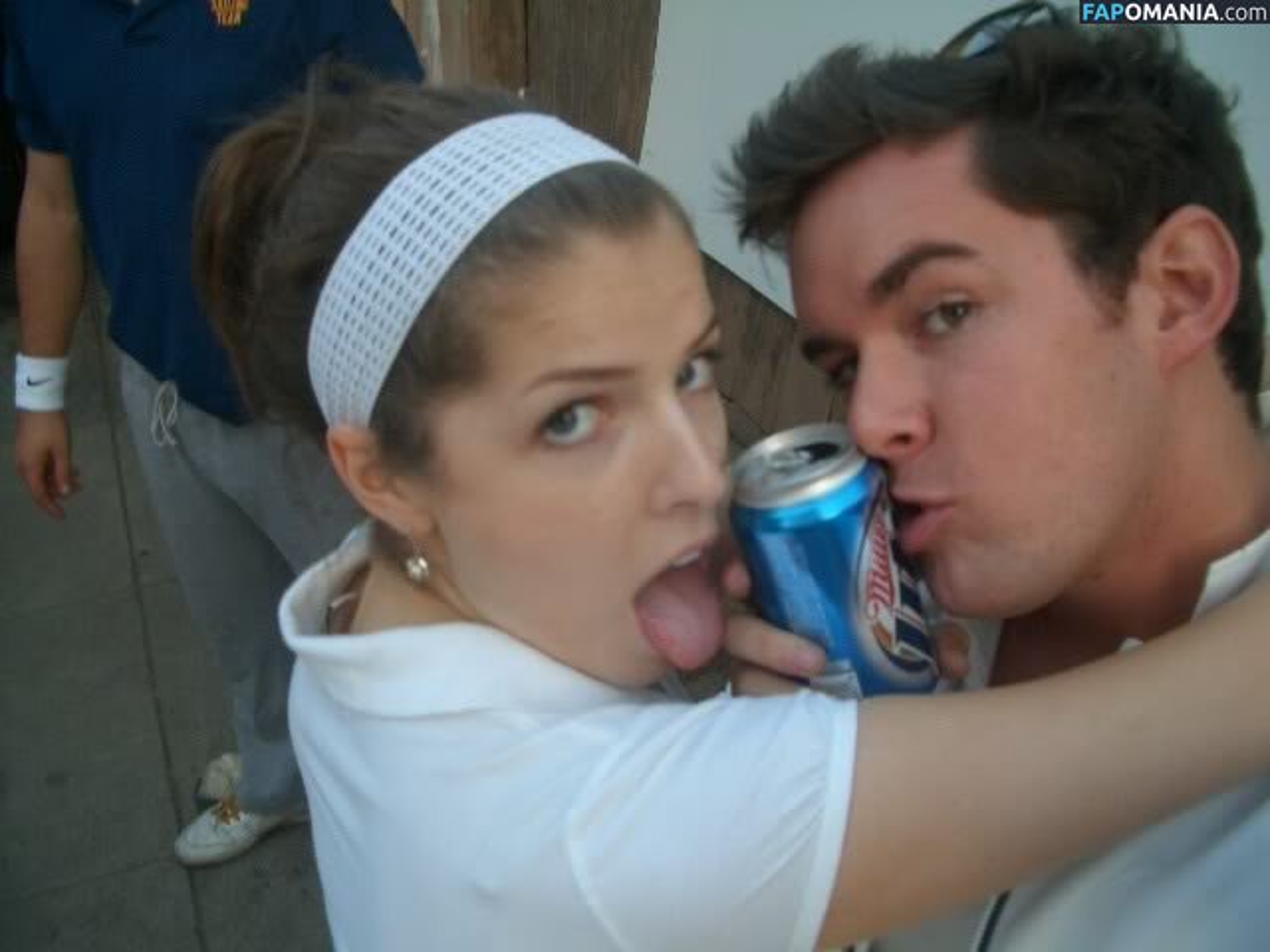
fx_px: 1284
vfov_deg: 40.7
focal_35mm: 35
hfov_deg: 52.6
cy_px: 476
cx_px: 635
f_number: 2.6
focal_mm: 5.8
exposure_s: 1/100
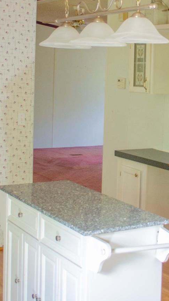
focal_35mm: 67
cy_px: 89
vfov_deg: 31.1
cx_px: 137
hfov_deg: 17.8
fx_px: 534
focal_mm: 18
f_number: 3.5
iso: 400
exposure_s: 1/10
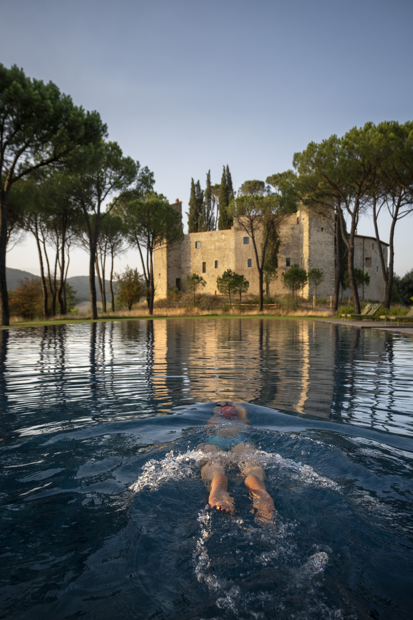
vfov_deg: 73.7
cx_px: 206
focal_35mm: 24
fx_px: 413
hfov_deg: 53.1
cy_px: 310
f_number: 2.8
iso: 160
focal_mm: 16
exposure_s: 1/500
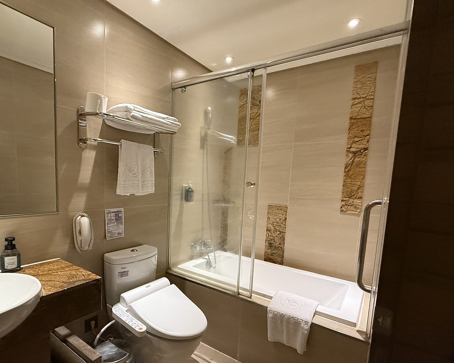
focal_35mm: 19
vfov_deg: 70.5
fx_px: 255
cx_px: 202
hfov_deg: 83.0
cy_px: 207
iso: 640
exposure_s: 1/60
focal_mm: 2.22
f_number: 2.2
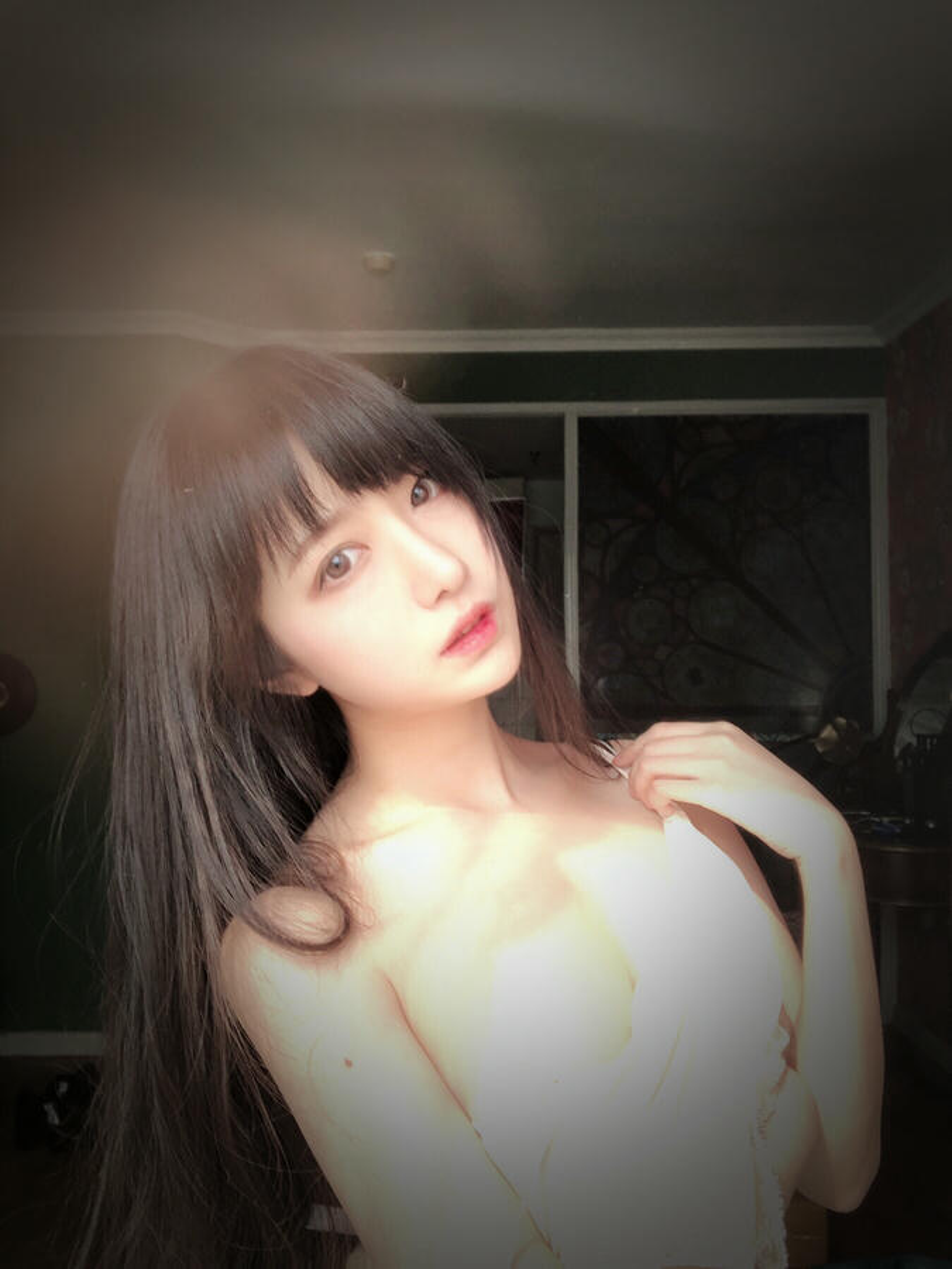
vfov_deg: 56.8
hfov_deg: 44.2
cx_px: 476
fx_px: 1173
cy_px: 634
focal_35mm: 32
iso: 32
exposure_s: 1/120
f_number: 2.2
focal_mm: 2.87
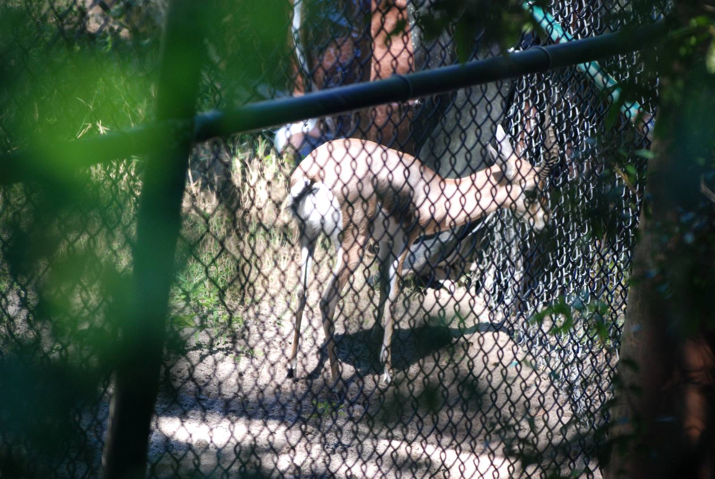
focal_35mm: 255
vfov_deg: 5.4
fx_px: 5071
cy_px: 240
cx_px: 358
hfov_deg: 8.1
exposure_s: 1/160
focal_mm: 170
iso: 400
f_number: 4.5
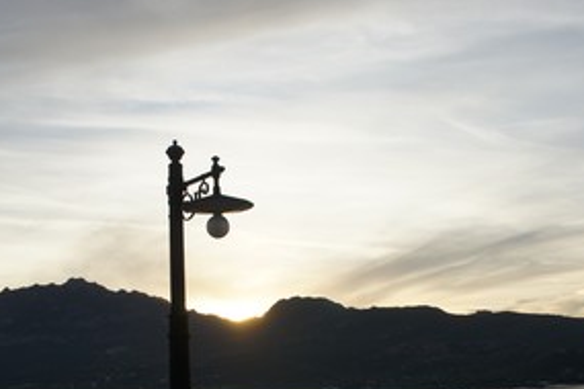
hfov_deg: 39.0
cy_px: 299
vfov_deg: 26.2
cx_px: 299
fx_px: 824
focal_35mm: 51
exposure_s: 1/250
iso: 200
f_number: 8
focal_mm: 21
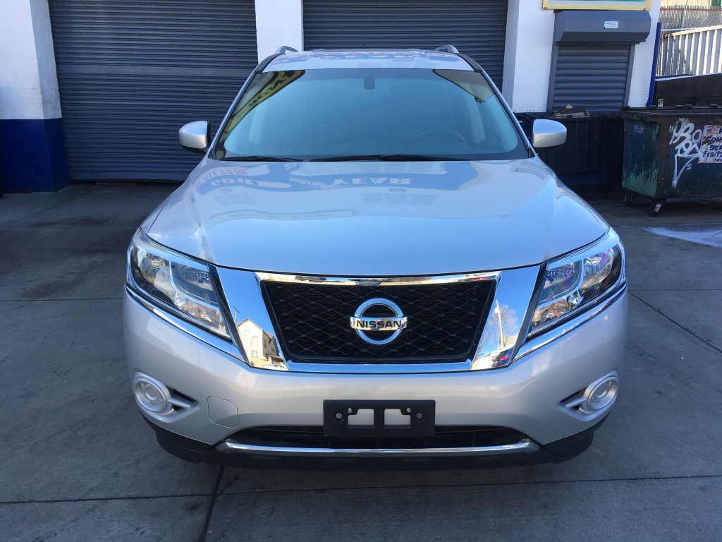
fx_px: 605
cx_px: 361
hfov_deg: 61.7
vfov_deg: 48.2
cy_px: 271
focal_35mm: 29
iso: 25
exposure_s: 1/377
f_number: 2.2
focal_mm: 4.15
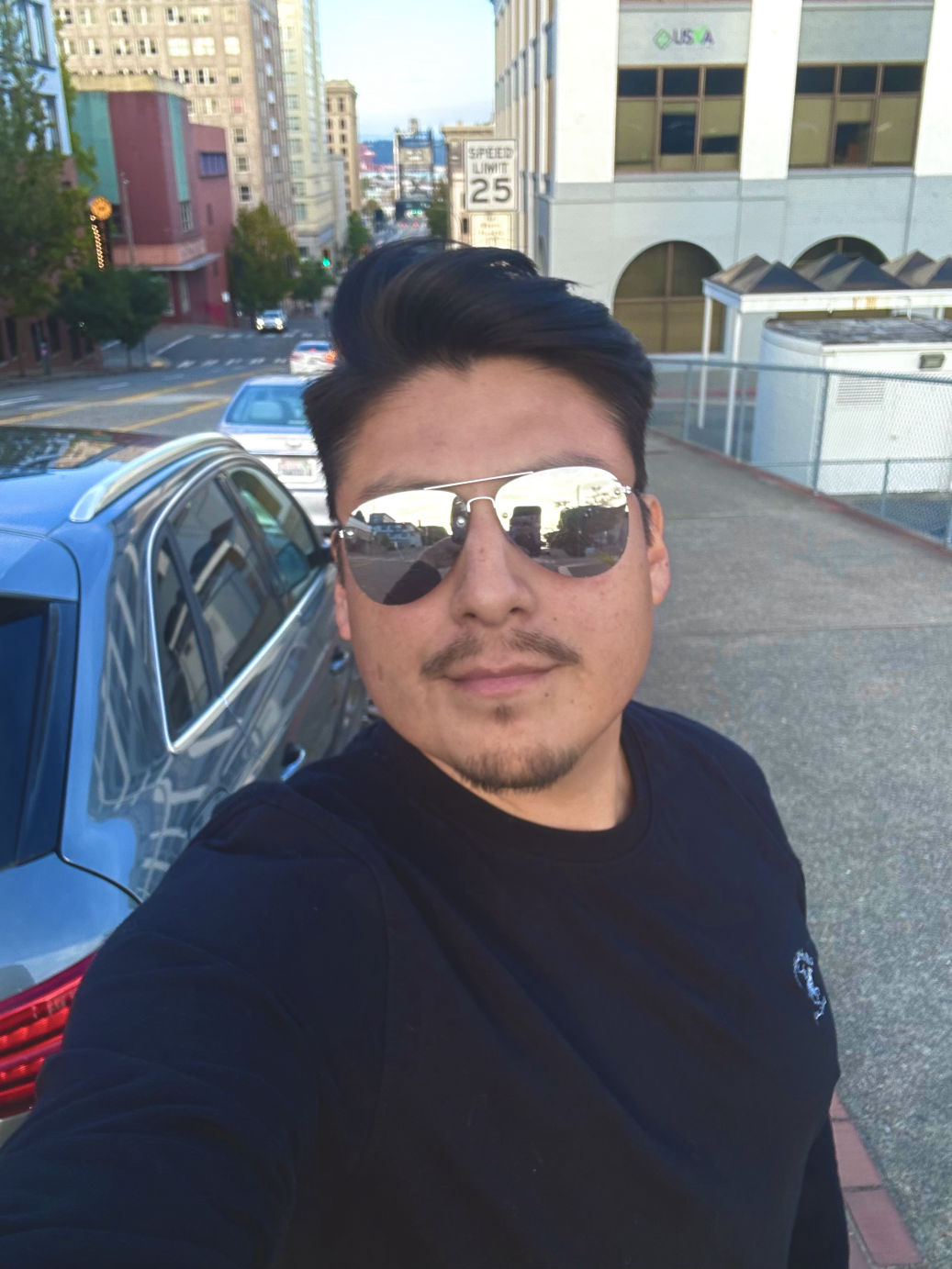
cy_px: 634
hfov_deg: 46.8
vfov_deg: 60.0
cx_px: 476
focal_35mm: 30
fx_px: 1100
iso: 25
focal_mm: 2.69
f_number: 1.9
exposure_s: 1/209
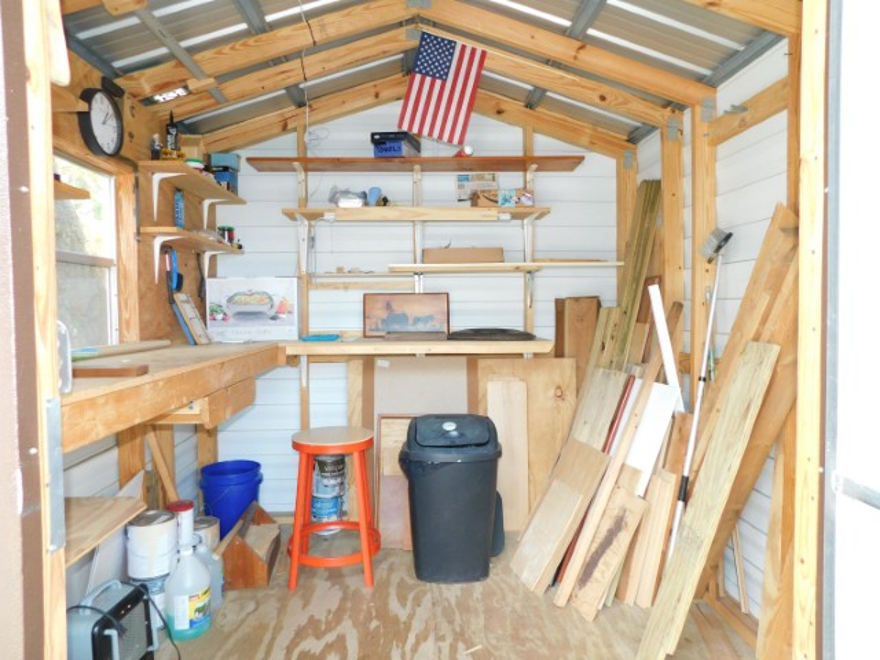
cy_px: 330
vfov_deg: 58.9
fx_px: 585
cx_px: 440
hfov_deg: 73.9
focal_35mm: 23
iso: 140
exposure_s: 1/30
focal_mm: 4
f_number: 3
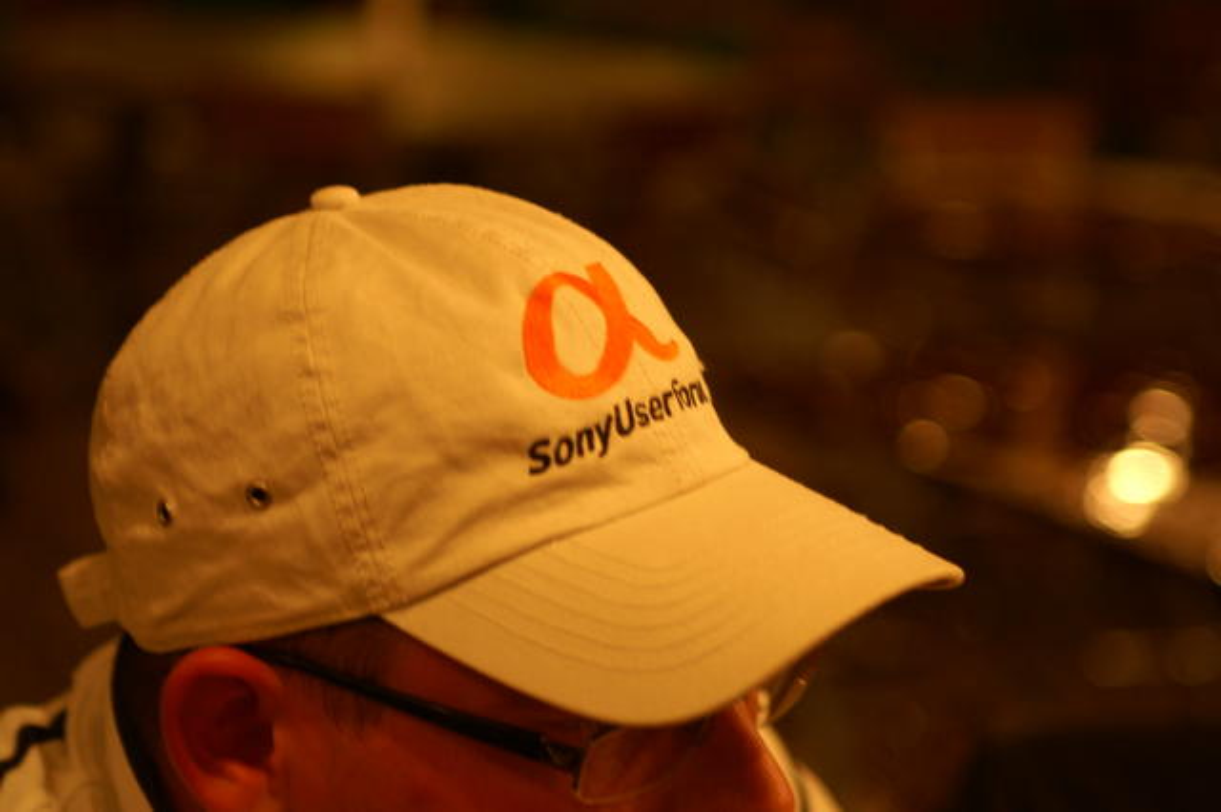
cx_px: 610
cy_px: 406
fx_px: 3559
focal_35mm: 105
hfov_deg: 19.5
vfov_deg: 13.0
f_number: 2.8
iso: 400
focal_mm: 70
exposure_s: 1/10
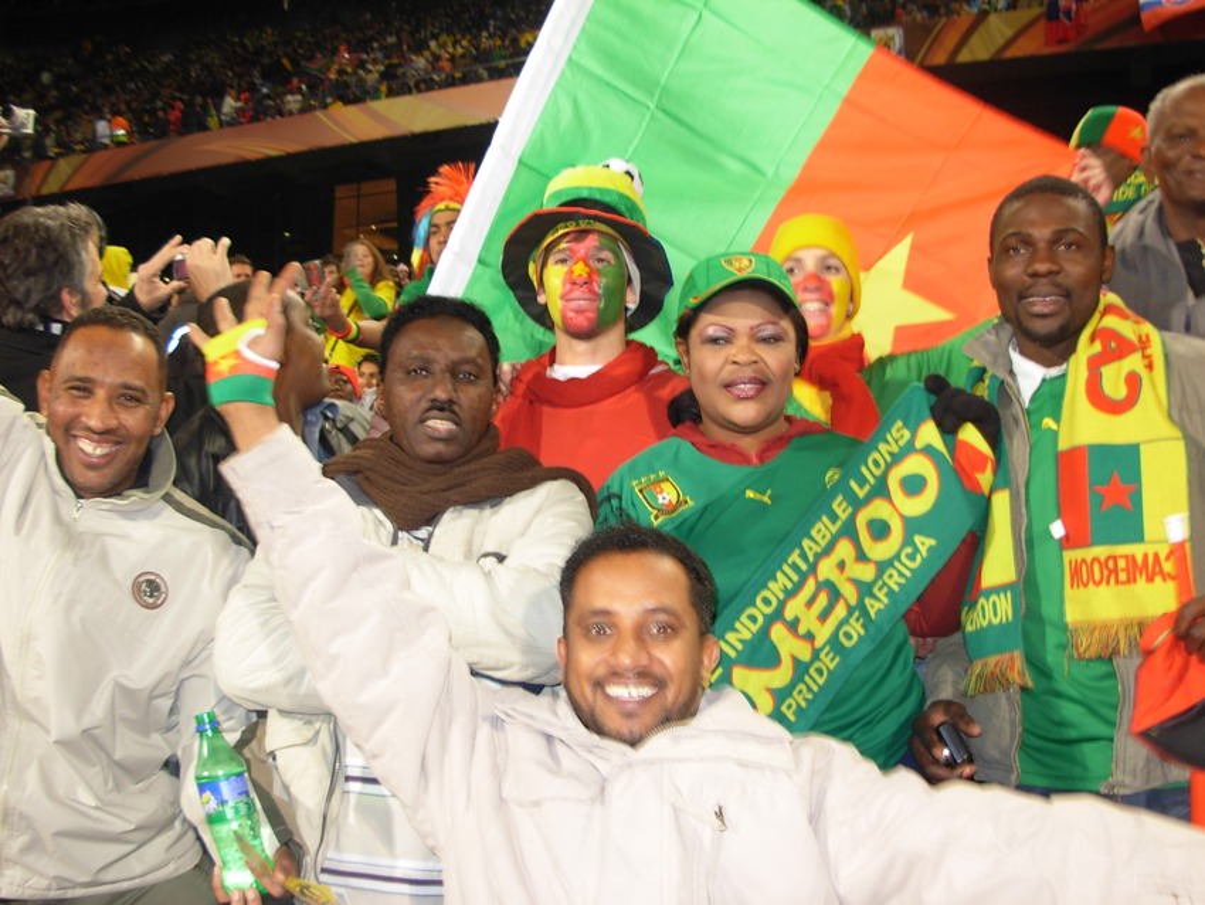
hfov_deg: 49.0
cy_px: 452
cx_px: 602
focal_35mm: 38
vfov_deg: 37.7
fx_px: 1323
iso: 94
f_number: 2.9
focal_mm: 6.3
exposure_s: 1/26.9
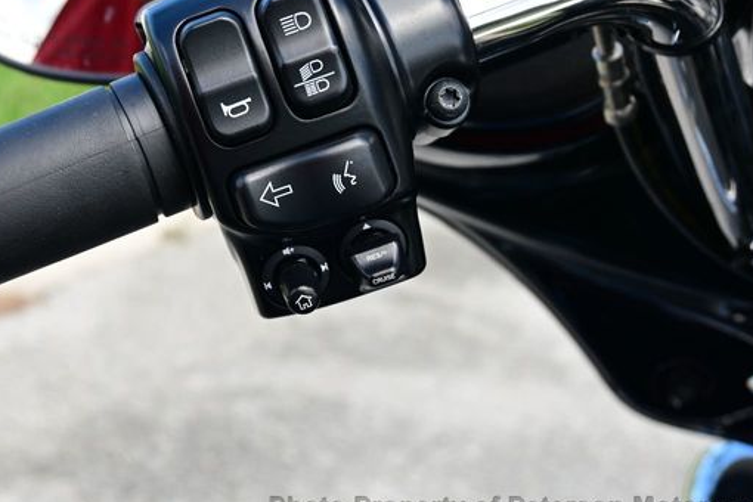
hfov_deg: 33.7
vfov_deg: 22.9
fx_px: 1241
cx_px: 341
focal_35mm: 59
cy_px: 221
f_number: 6.3
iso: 100
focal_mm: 31.5
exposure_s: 1/160
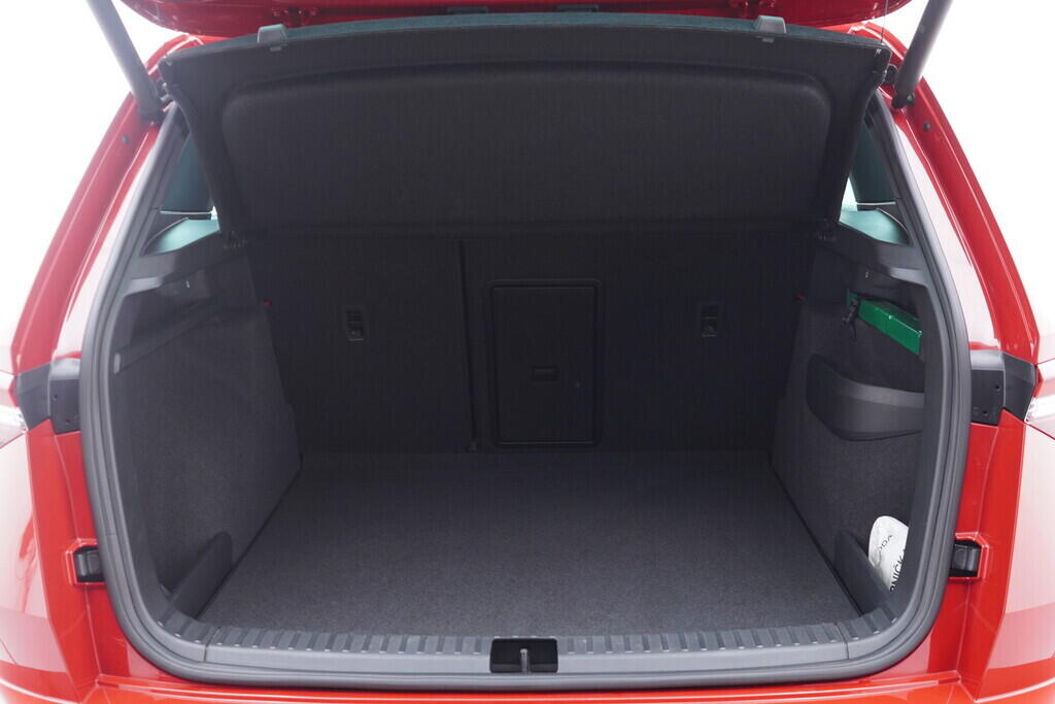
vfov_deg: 36.9
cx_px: 528
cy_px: 352
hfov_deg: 53.1
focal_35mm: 36
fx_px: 1055
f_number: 2.8
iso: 500
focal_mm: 24
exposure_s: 1/40
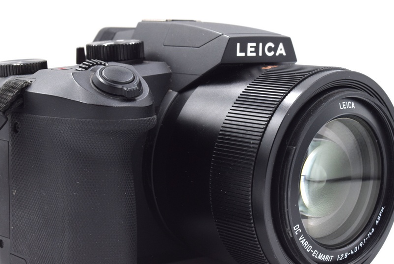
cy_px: 154
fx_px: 898
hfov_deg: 24.7
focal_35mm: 82
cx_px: 198
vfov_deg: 16.7
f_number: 11
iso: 400
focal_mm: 44
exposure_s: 1/100
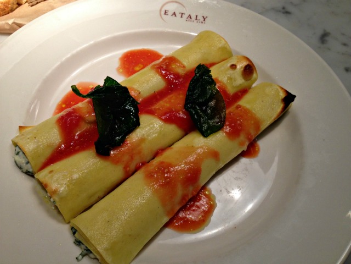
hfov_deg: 52.6
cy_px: 132
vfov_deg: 40.7
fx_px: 355
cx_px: 176
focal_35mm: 35
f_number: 2.4
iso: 64
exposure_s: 1/40
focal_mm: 4.28
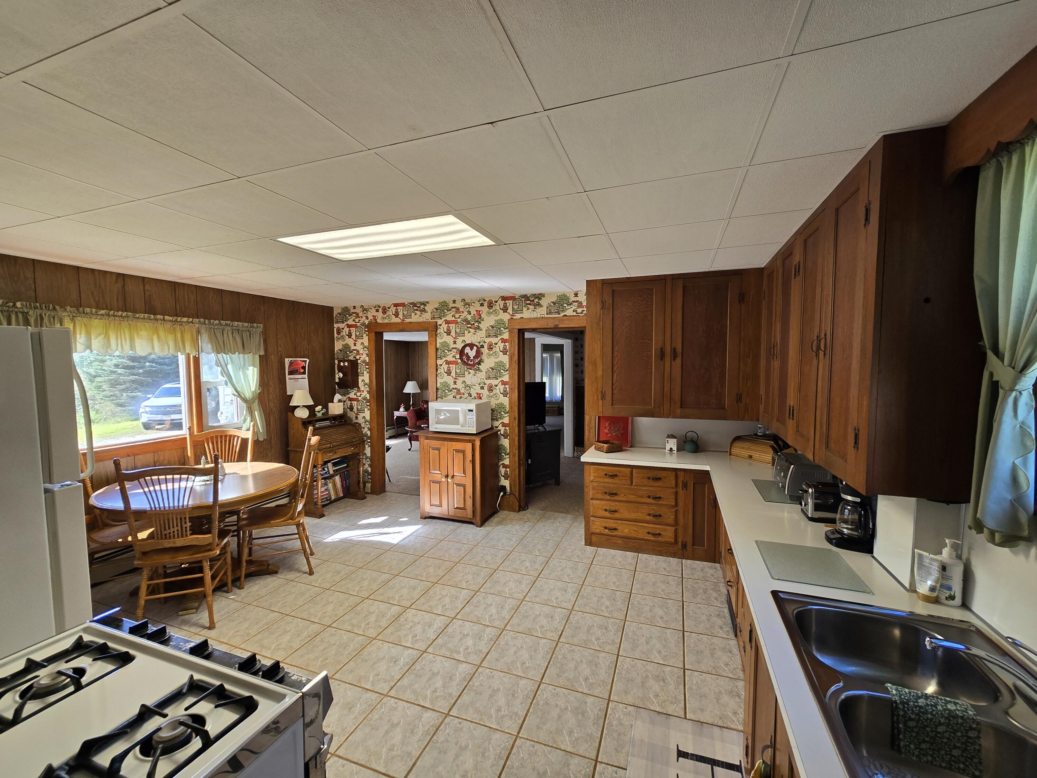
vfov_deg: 89.9
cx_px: 518
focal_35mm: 13
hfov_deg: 106.2
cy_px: 389
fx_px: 389
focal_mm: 2.2
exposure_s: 1/60
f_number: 2.2
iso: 50
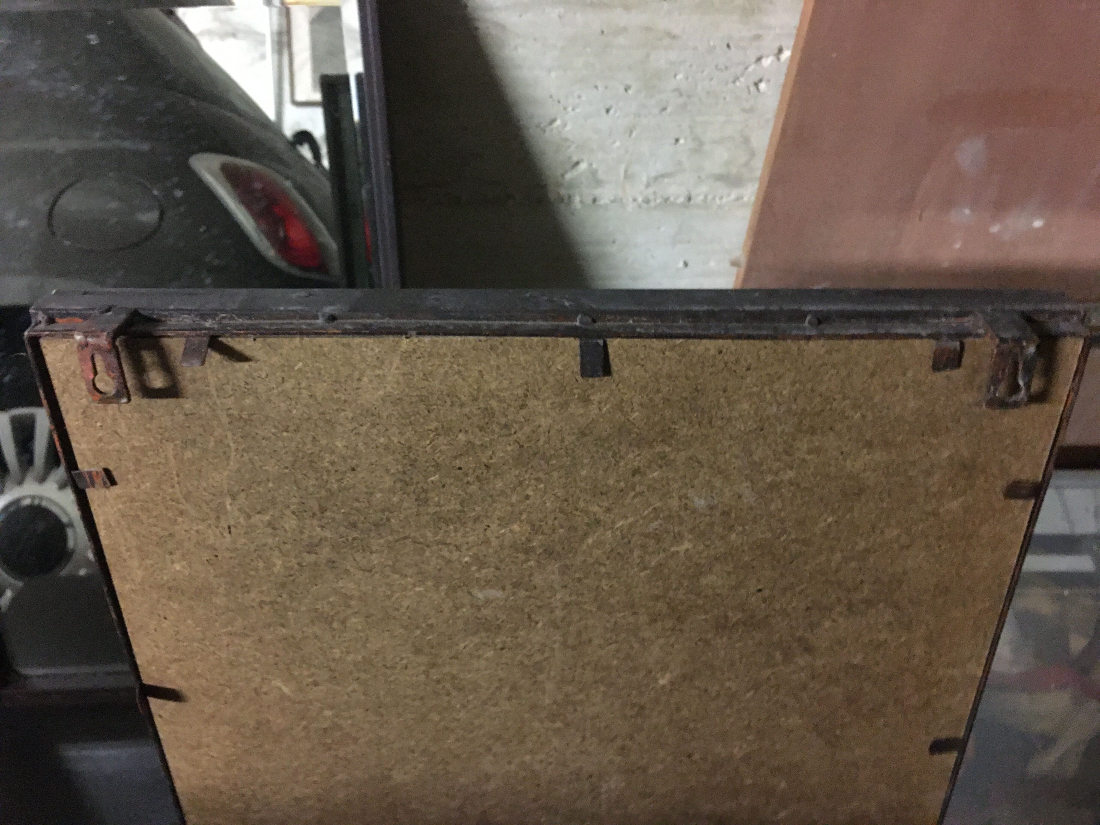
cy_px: 412
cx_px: 550
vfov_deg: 48.2
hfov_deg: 61.7
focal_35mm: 29
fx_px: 922
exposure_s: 1/4
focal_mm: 4.15
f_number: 2.2
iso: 100
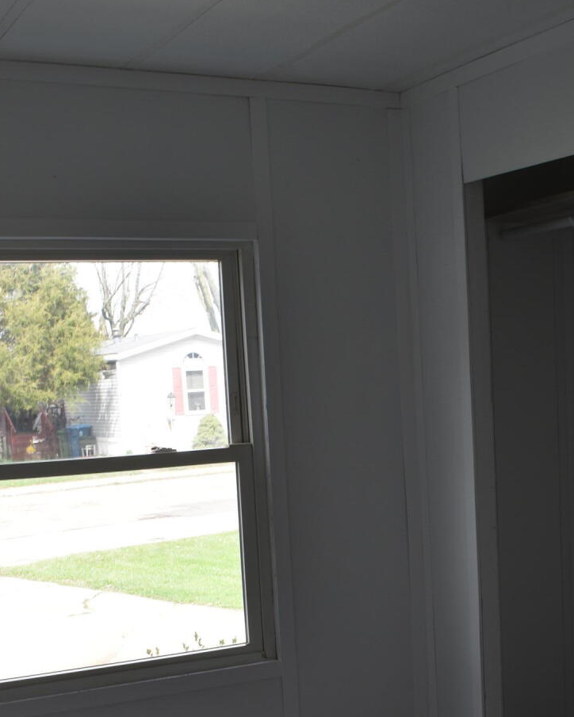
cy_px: 536
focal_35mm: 56
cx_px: 434
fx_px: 1189
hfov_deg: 26.8
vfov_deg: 32.9
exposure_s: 1/60
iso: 160
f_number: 8
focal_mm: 18
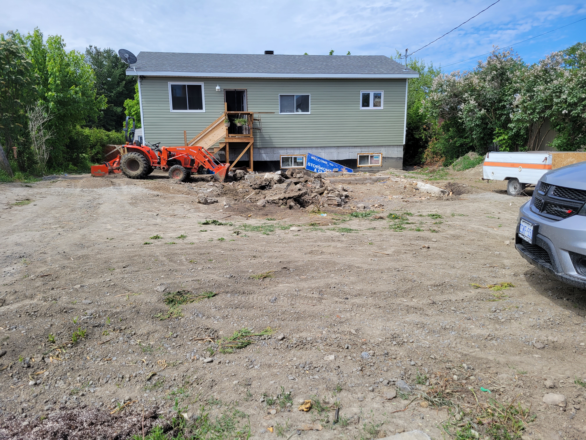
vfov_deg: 53.1
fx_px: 440
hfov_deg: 67.3
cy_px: 220
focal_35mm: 26
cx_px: 293
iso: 40
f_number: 1.8
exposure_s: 1/2168
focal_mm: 5.4
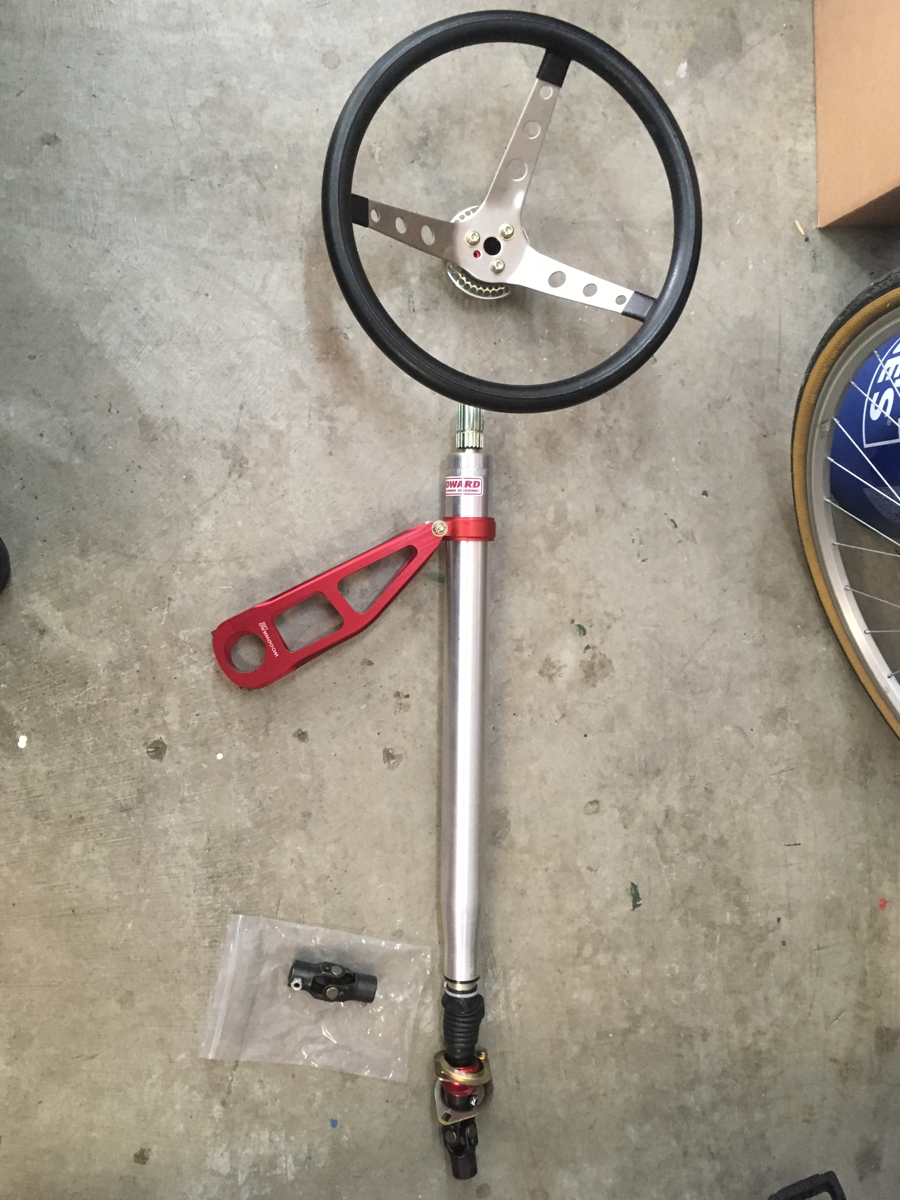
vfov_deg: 60.0
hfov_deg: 46.8
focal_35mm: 30
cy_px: 593
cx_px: 462
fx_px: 1040
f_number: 2.2
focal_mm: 4.15
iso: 200
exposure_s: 1/24
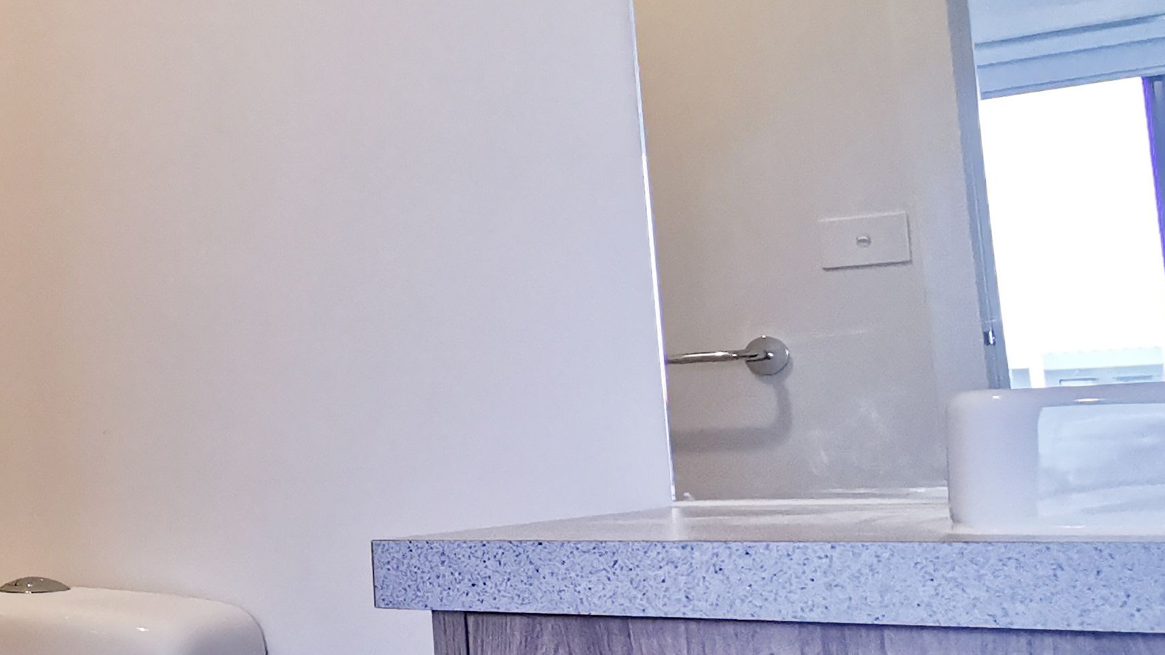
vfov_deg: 23.1
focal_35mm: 52
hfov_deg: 33.9
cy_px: 324
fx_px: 1606
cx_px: -155
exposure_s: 1/50
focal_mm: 2.35
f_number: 2.2
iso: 200
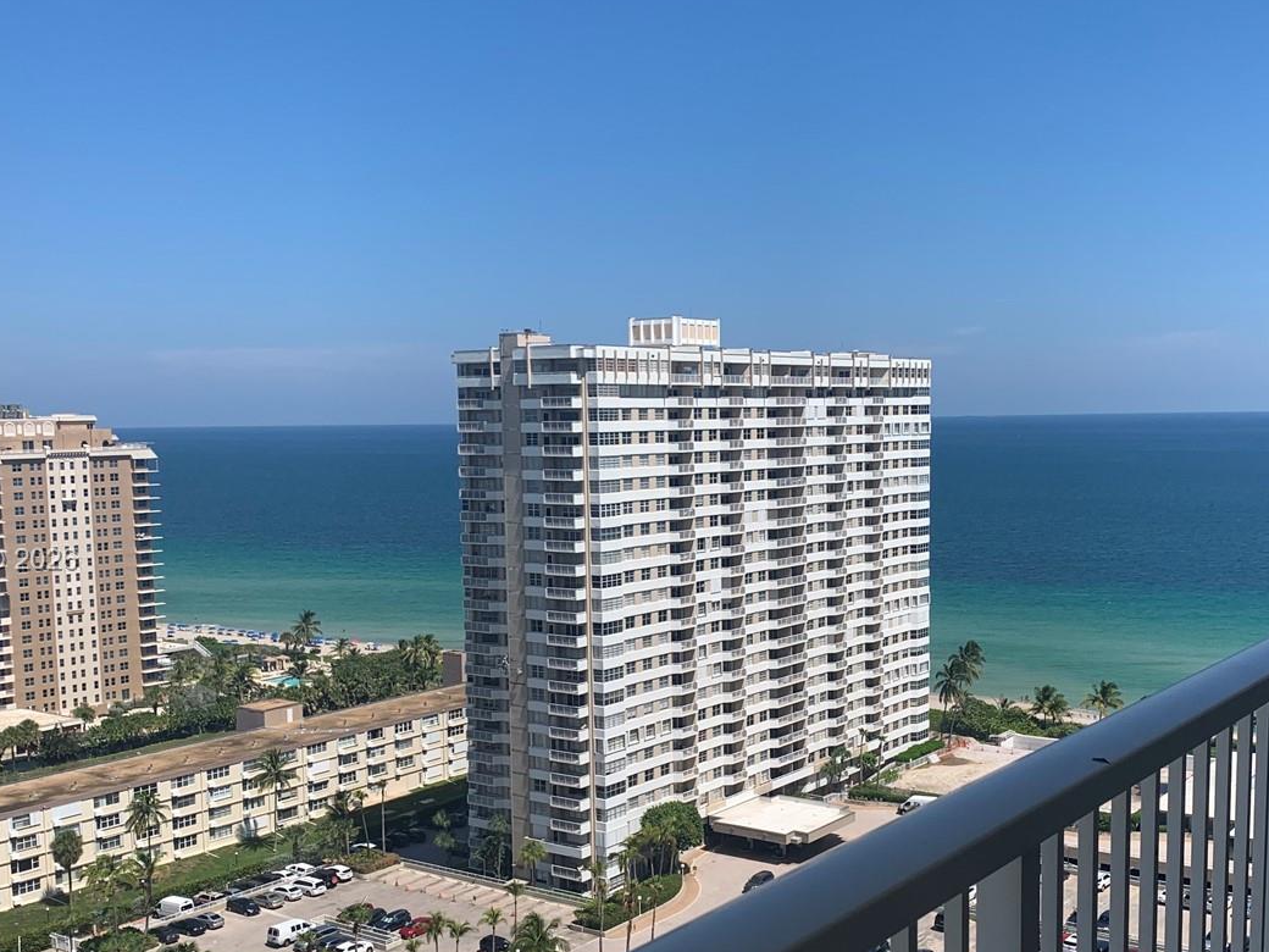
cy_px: 561
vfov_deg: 35.9
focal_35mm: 40
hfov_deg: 46.8
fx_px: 1466
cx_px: 674
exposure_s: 1/3185
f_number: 1.8
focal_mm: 4.25
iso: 25
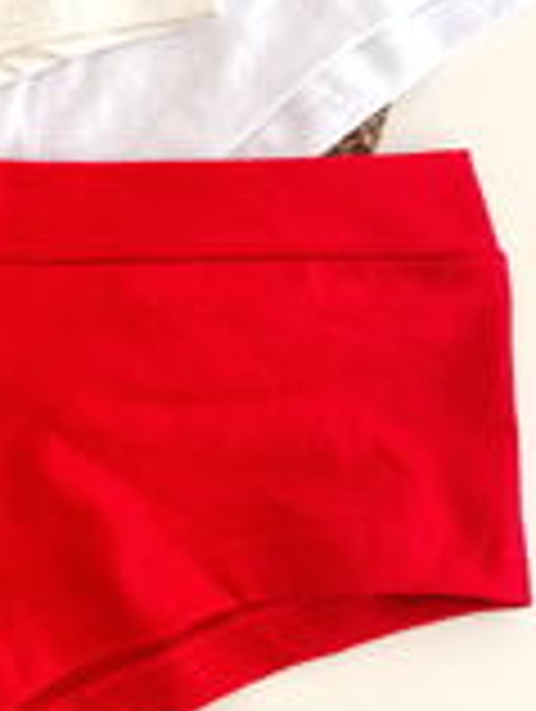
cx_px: -131
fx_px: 1668
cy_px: -7
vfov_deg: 23.1
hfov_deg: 17.3
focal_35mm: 81
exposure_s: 1/119
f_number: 1.78
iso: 200
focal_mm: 6.76
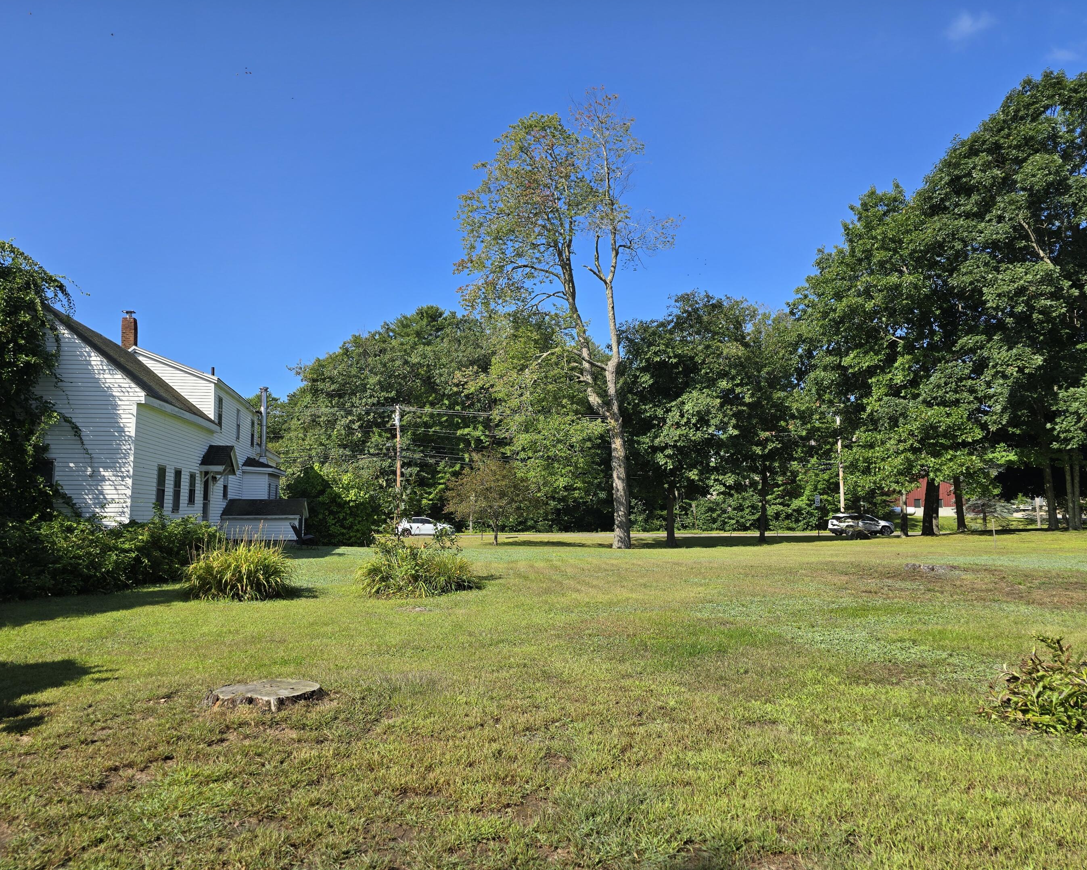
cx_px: 495
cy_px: 436
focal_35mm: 25
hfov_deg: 68.0
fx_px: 804
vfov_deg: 56.8
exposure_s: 1/664
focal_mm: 6.3
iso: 12
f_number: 1.7
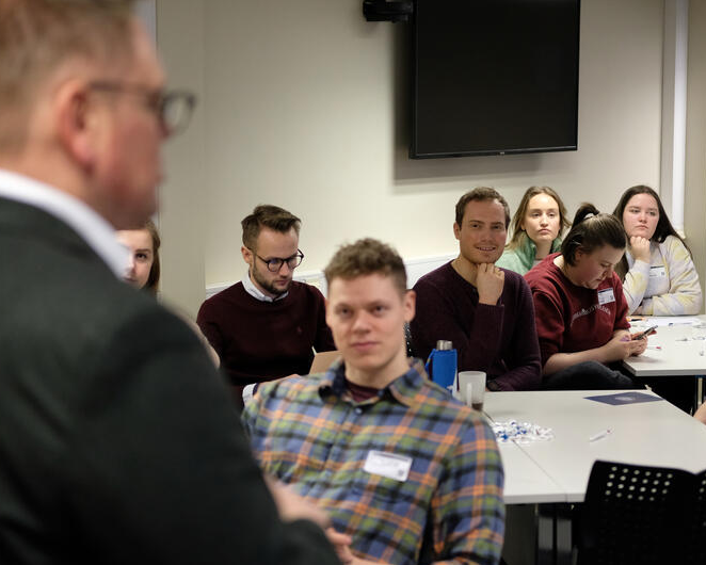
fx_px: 1777
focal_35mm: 85
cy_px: 283
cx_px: 394
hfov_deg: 22.5
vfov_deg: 18.1
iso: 1600
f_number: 2
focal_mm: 50
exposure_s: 1/250
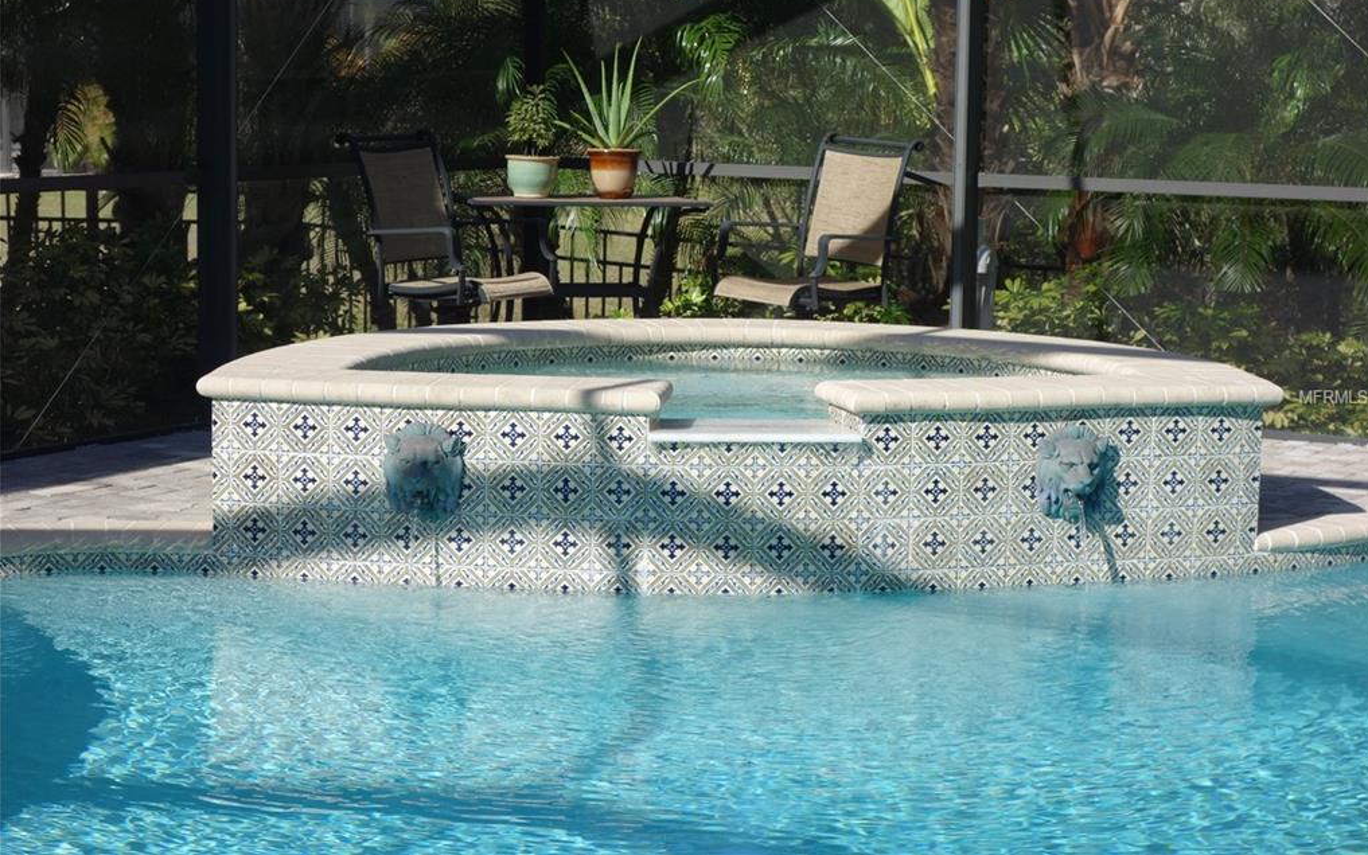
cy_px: 398
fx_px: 2983
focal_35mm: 80
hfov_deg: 25.8
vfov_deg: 16.3
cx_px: 687
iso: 125
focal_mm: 28.84
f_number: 5.6
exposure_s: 1/320
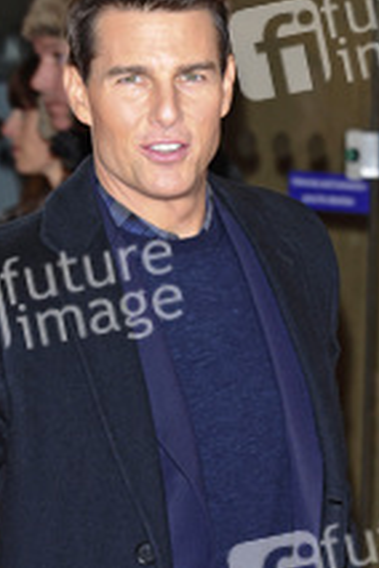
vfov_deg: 9.1
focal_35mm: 225
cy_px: 437
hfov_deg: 6.1
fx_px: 3553
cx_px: 124
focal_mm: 80
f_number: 4
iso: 320
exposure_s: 1/160
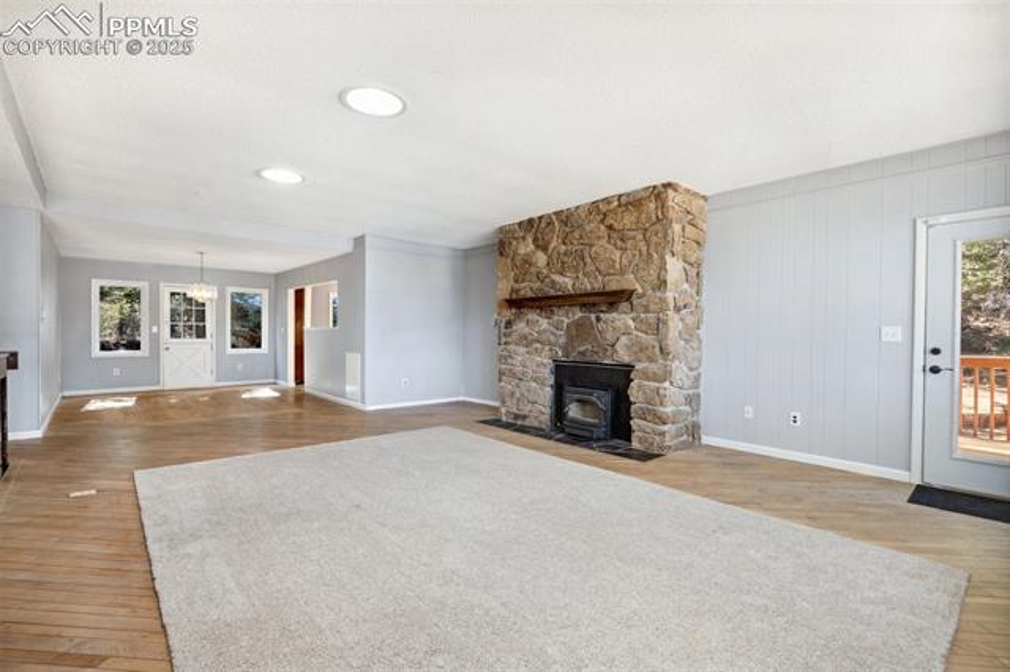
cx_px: 505
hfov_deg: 96.8
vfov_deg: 73.7
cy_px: 336
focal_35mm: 16
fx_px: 449
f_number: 6.7
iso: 100
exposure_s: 1/20
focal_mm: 16
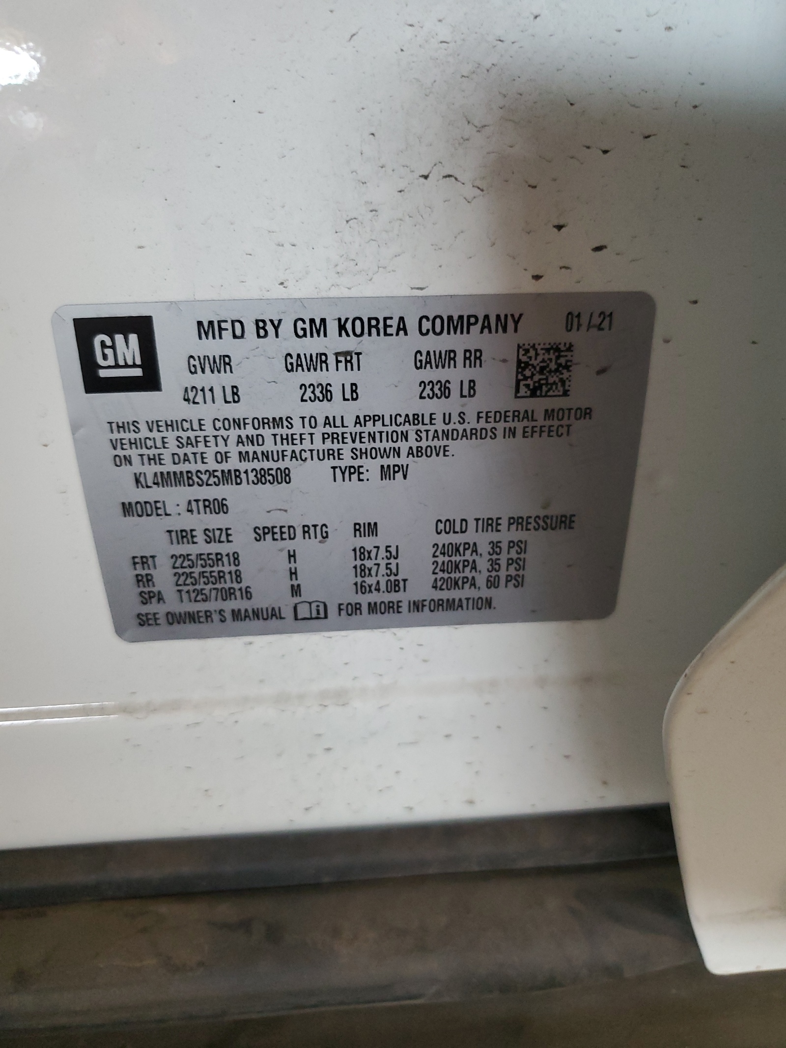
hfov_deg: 53.1
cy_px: 524
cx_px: 393
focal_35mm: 26
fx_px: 787
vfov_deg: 67.3
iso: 240
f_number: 1.5
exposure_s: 1/60.2
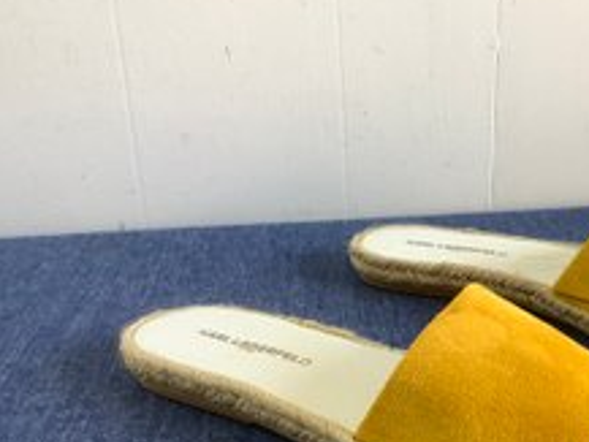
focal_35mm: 49
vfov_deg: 29.3
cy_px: 329
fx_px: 834
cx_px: 460
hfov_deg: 37.7
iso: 64
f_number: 2.4
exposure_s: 1/50
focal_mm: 3.3
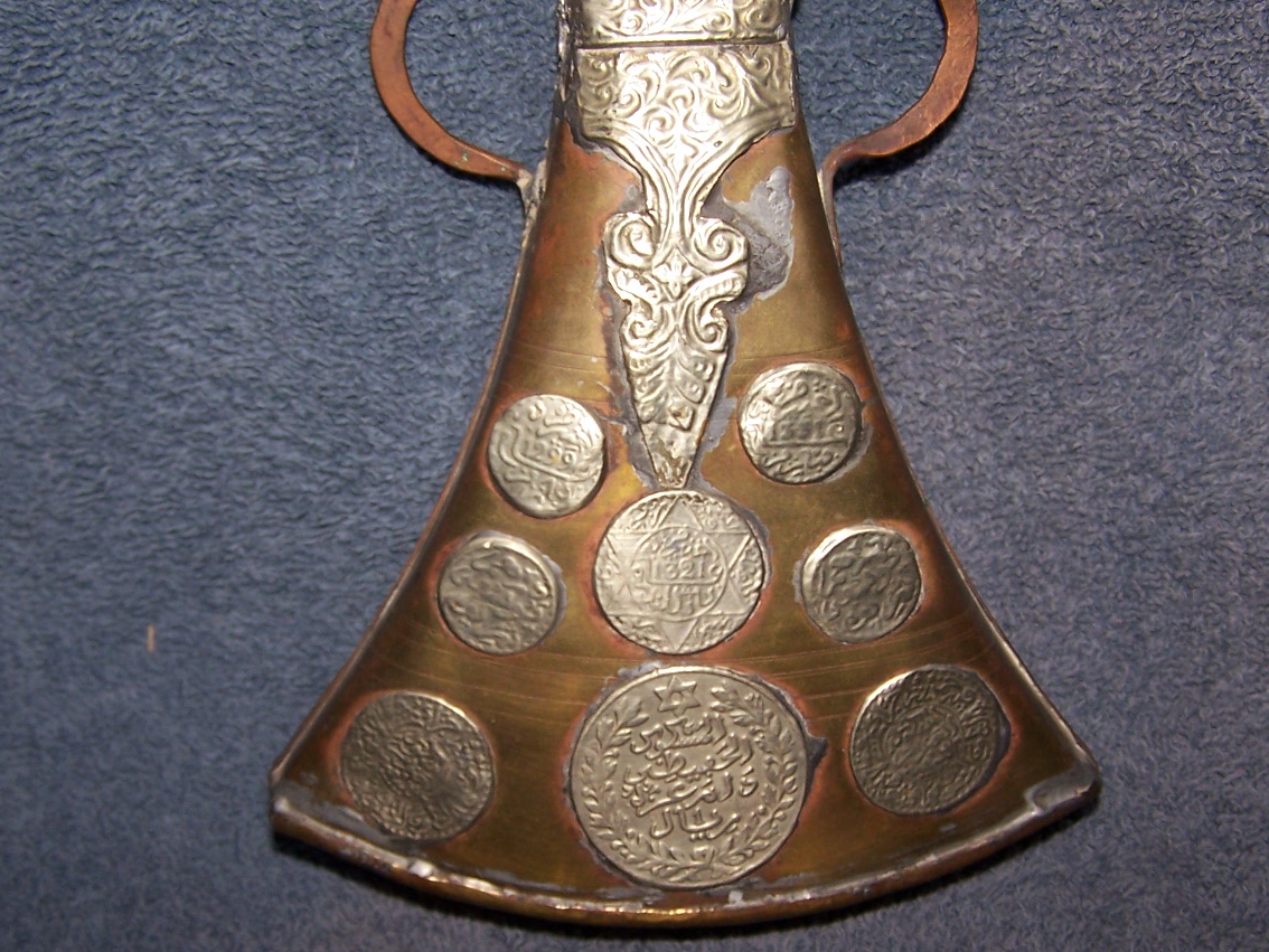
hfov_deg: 36.8
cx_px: 605
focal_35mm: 52
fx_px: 1907
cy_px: 574
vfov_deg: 28.0
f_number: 2.8
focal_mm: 6.3
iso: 80
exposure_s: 1/60
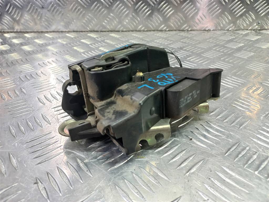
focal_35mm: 25
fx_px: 194
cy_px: 101
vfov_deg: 54.9
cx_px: 134
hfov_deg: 69.4
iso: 125
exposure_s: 1/50
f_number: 1.8
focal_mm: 4.6
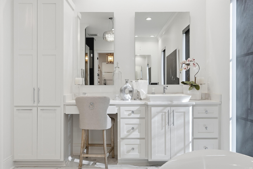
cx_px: 126
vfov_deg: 43.7
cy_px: 84
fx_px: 211
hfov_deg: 61.9
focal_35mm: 30
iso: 250
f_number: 9
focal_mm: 30
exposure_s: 1/40
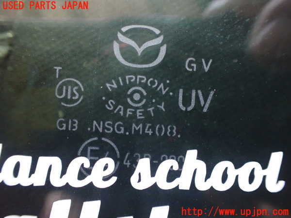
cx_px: 146
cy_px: 109
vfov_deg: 46.8
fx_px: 252
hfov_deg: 60.0
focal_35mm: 30
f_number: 2.3
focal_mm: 5.4
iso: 800
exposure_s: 1/100
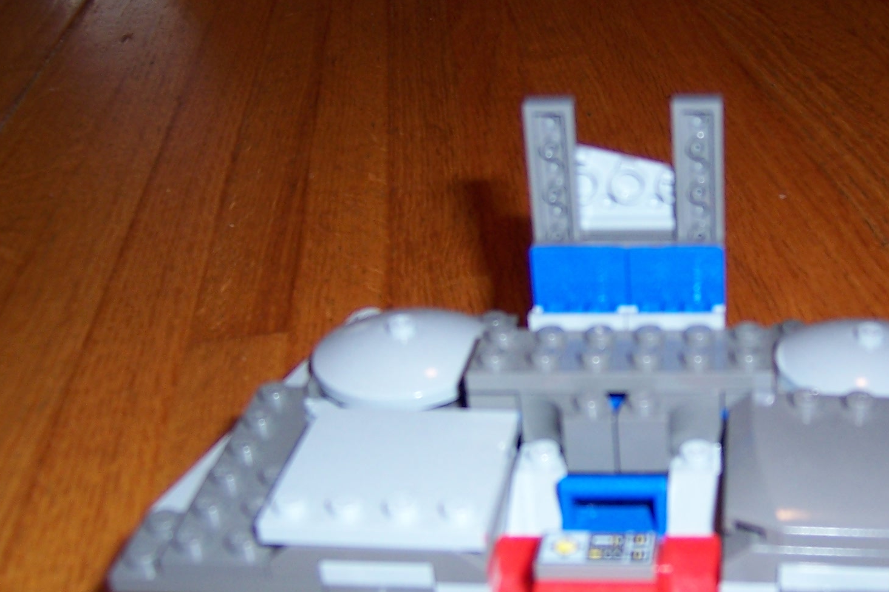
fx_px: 1333
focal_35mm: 54
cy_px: 318
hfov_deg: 36.1
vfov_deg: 25.1
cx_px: 652
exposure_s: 1/60
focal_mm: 5.5
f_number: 2.8
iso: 80
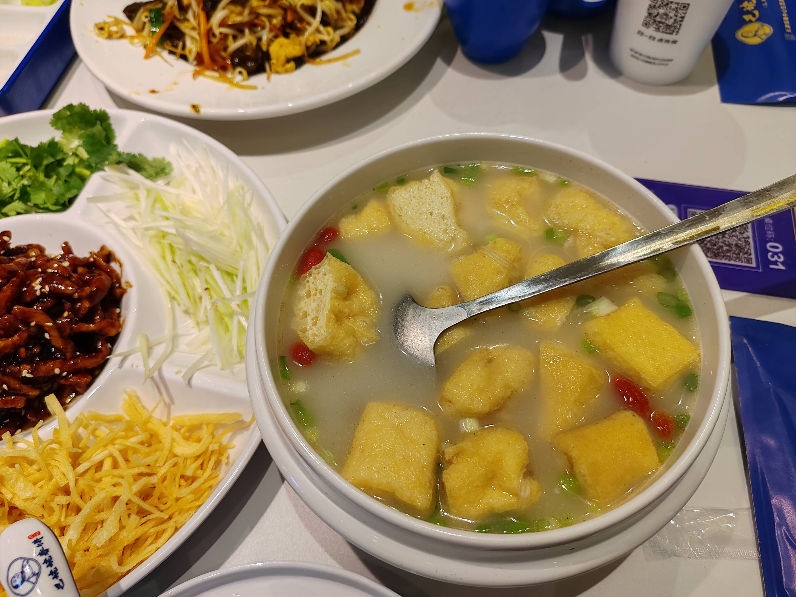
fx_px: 621
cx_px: 398
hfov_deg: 65.3
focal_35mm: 27
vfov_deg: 51.4
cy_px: 298
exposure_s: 1/100
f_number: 1.8
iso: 150
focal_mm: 6.14
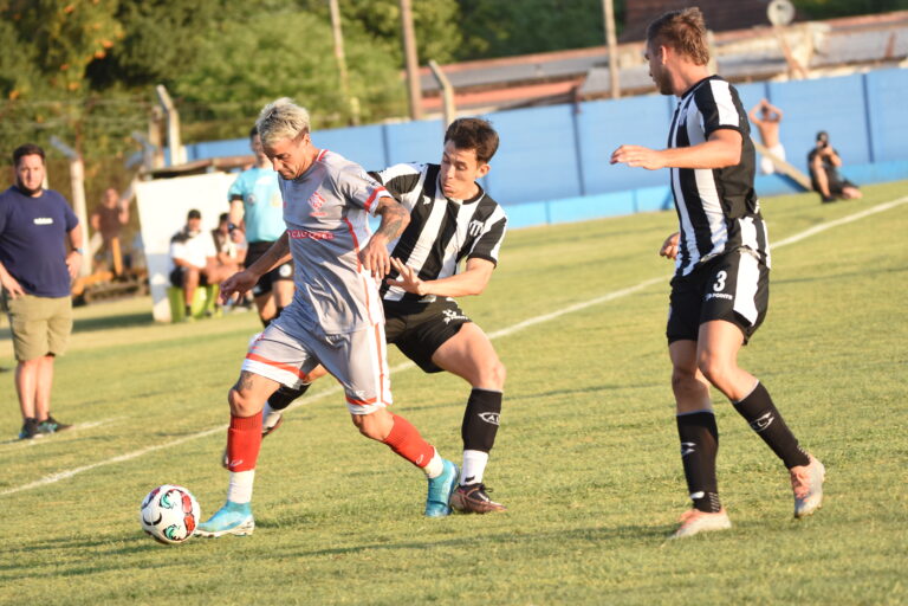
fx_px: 6431
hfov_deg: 8.1
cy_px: 303
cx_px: 454
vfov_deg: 5.4
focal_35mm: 255
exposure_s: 1/400
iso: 320
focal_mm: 170
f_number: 5.6
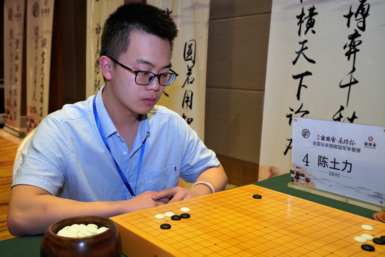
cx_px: 189
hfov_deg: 48.5
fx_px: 428
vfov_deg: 33.4
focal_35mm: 40
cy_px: 128
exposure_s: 1/60
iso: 3200
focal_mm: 39
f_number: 6.3
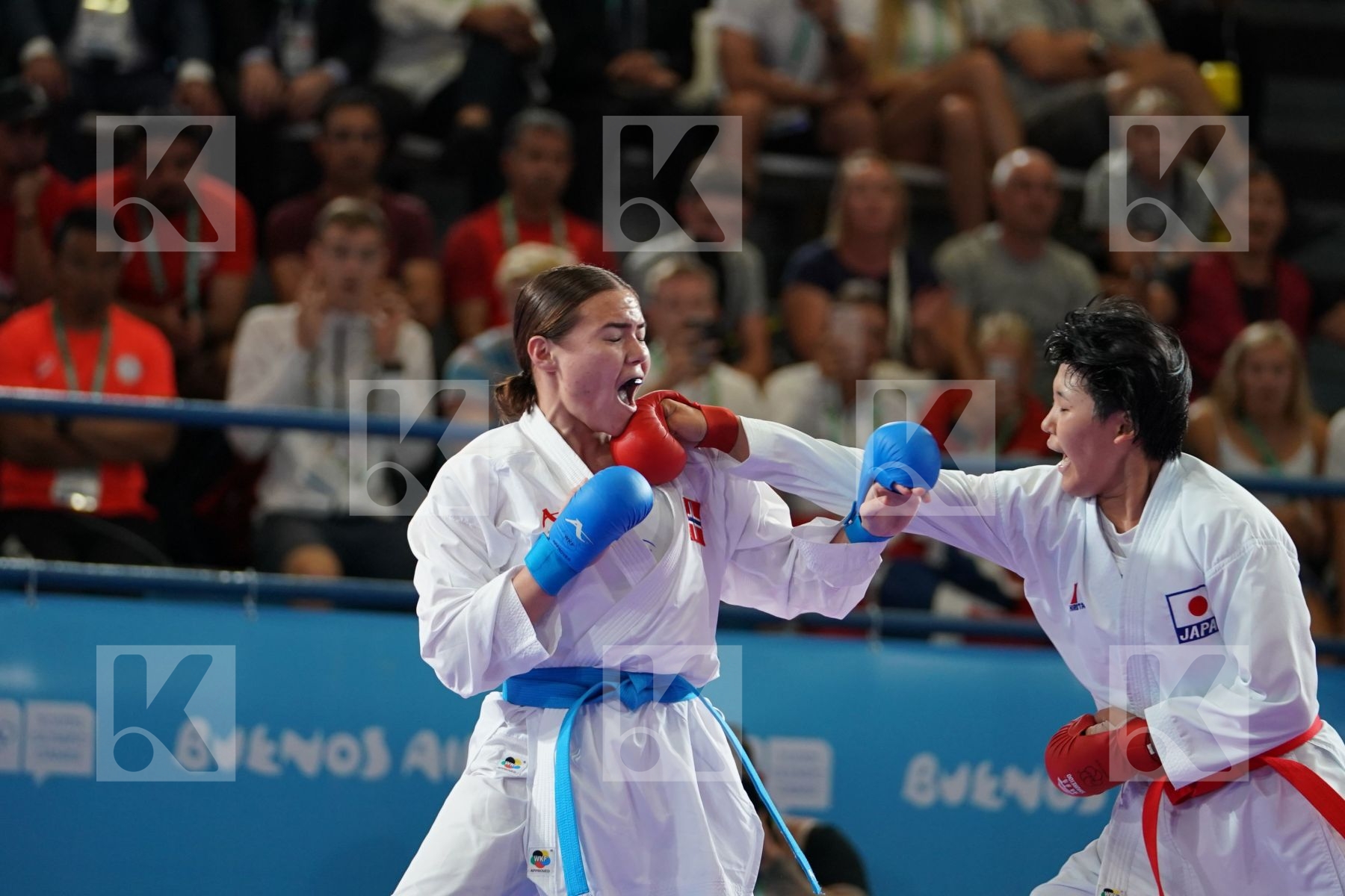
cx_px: 672
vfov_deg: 5.5
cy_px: 448
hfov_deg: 8.2
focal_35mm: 250
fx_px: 9340
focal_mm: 167
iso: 1600
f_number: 2.8
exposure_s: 1/1000
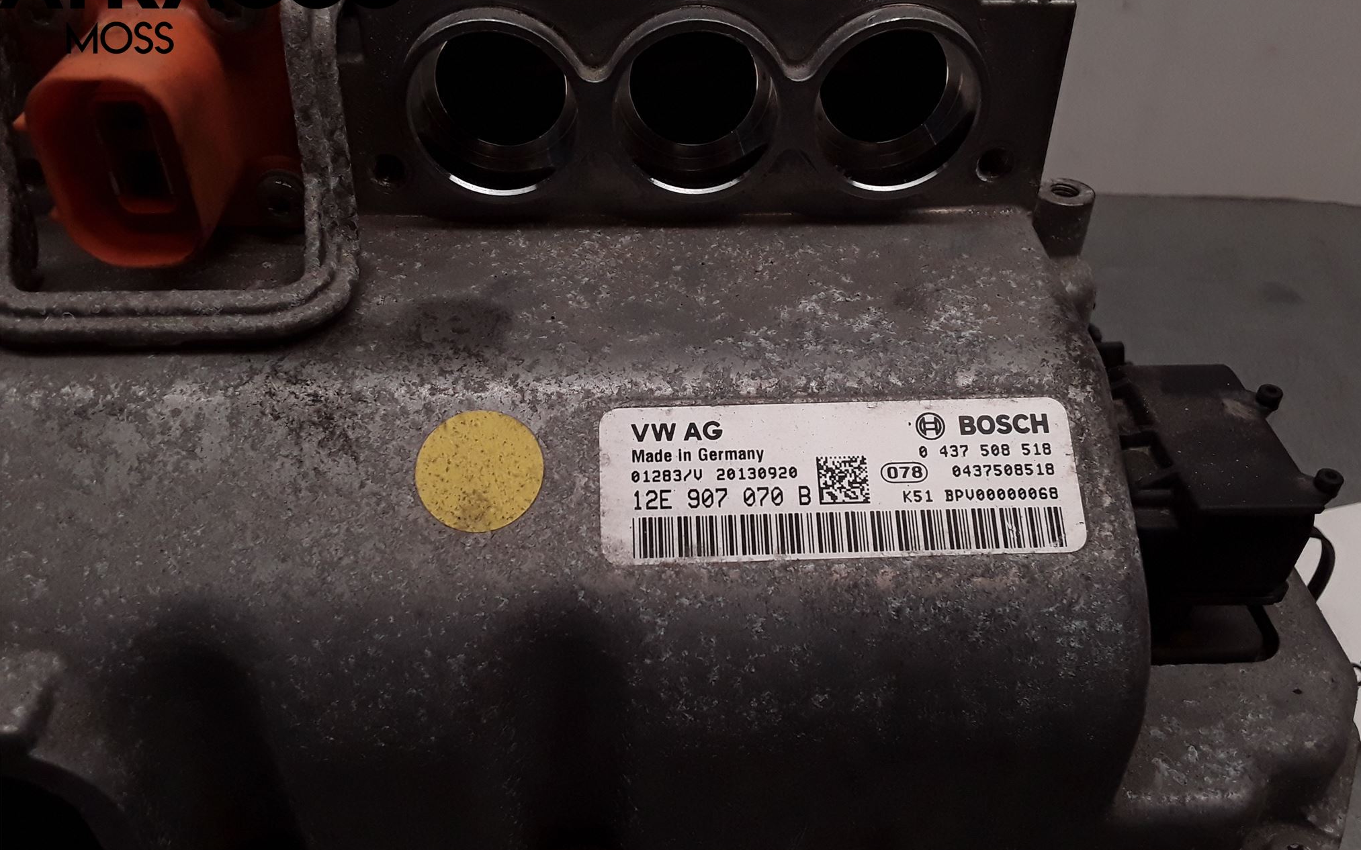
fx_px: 1113
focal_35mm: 30
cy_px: 452
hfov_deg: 62.9
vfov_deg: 41.8
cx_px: 687
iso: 100
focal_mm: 2.91
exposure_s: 1/390
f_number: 1.9
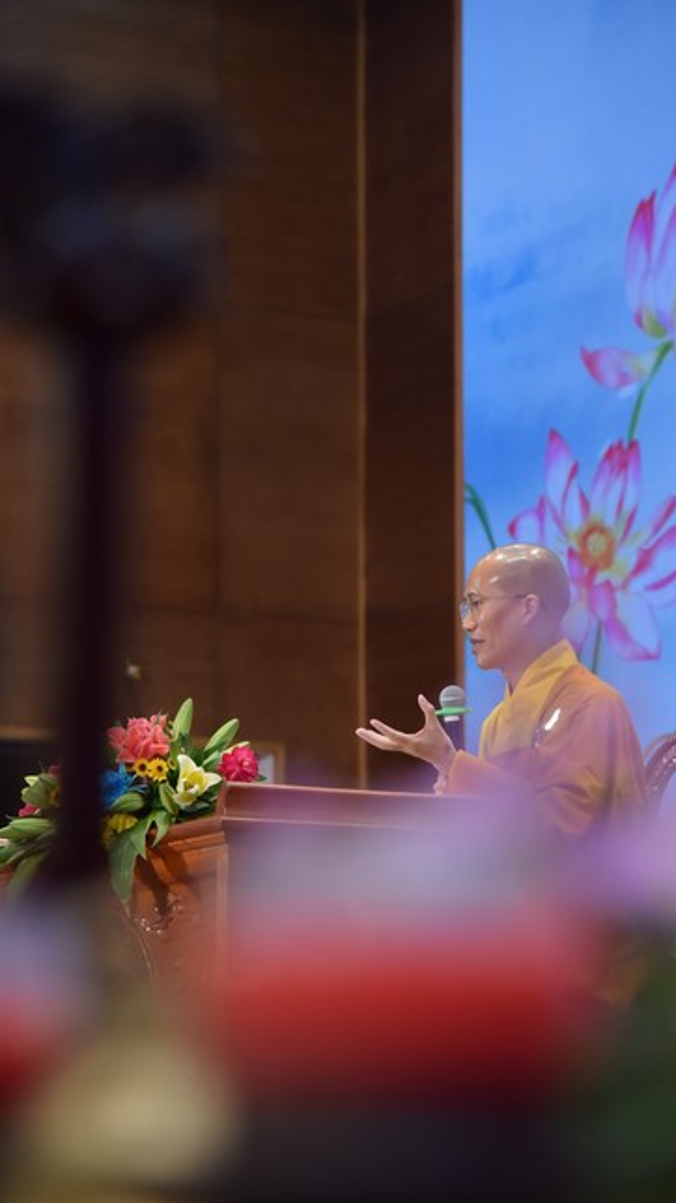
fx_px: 4049
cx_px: 388
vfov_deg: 16.9
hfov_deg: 9.5
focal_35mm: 127
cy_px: 602
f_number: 5
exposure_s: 1/160
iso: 1250
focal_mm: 120
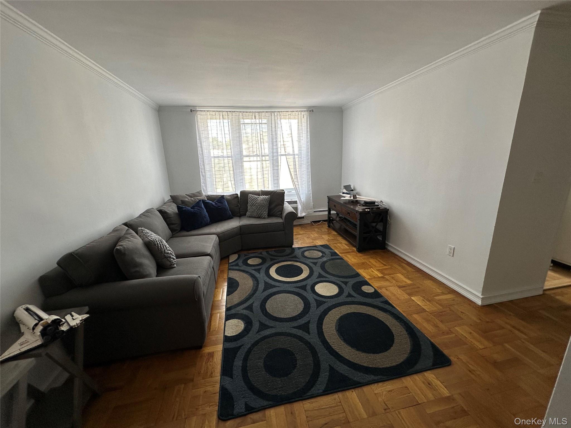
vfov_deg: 85.7
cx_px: 286
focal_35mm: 14
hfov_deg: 102.1
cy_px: 214
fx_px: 231
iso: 80
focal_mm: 2.22
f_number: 2.2
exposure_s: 1/99
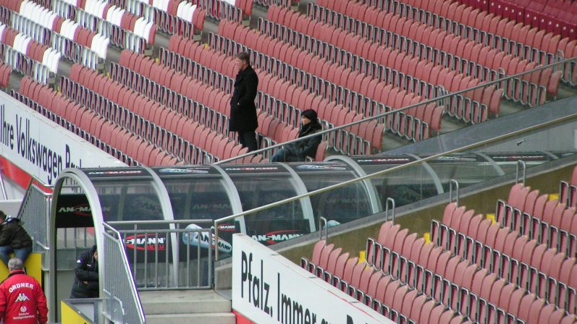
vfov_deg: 3.3
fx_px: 5691
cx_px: 288
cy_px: 114
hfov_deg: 5.8
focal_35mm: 372
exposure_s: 1/125
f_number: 3.5
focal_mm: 52
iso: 200
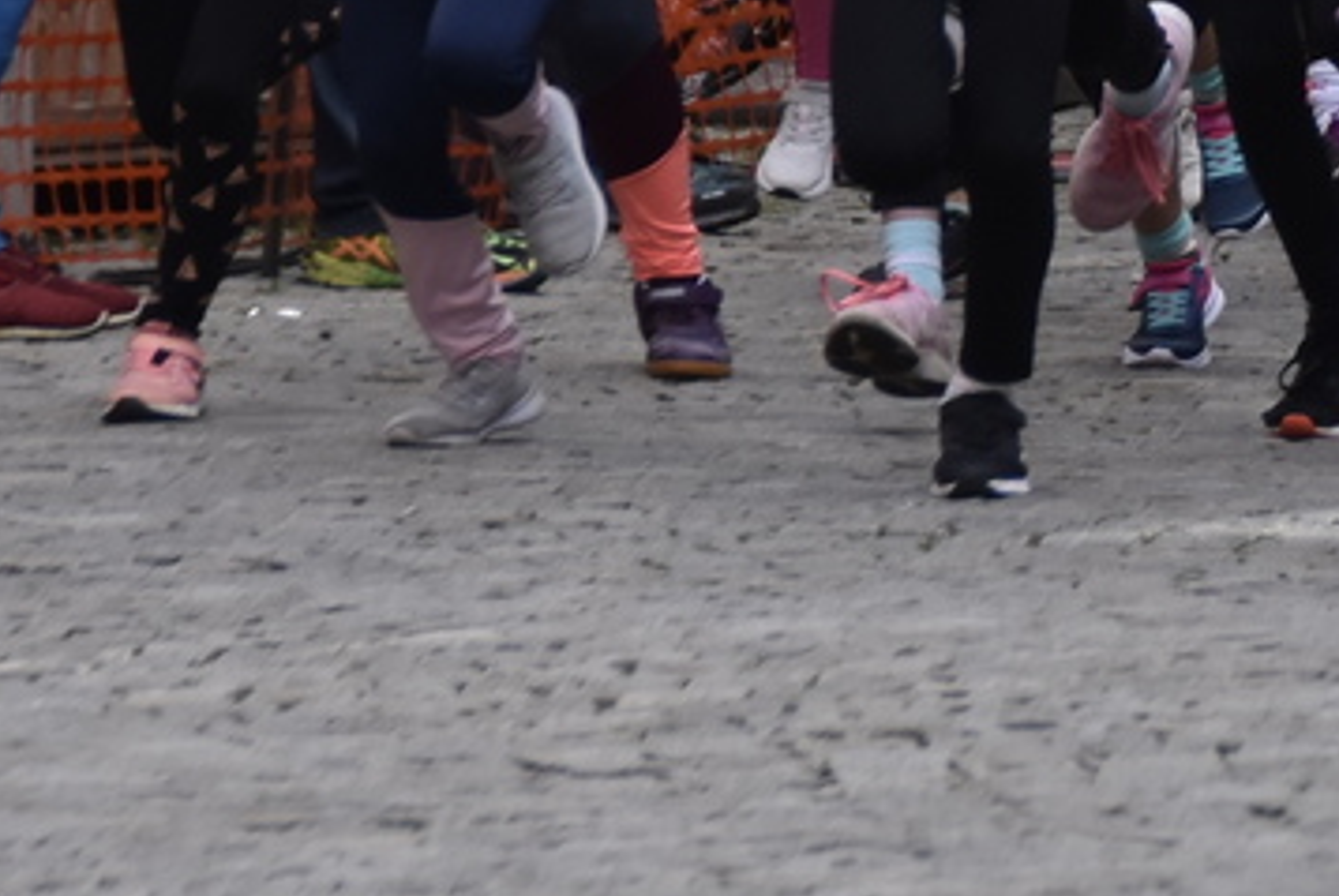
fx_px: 24320
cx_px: 2198
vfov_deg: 2.1
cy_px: 66
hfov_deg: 3.1
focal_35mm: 653
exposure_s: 1/1000
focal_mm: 105
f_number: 5.6
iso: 500
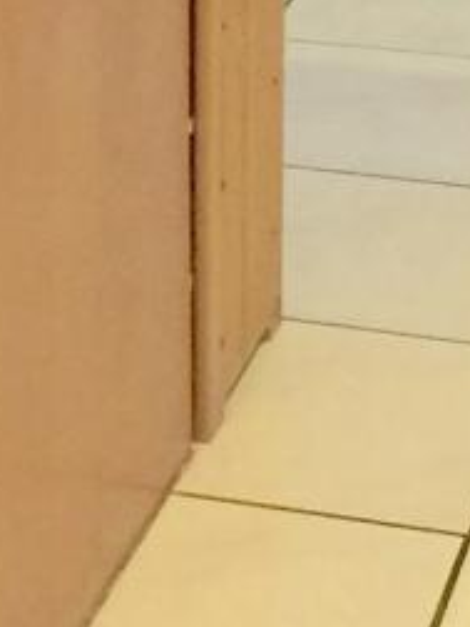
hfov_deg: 6.2
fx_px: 4164
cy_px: -505
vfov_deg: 8.3
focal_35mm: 230
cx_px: -579
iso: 100
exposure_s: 1/15
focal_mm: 4.15
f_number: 2.2
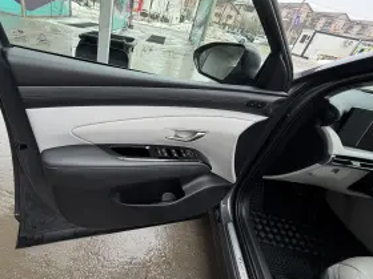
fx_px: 194
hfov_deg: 85.8
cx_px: 137
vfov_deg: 71.5
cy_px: 128
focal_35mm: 18
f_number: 2.2
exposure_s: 1/242
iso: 40
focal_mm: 2.22
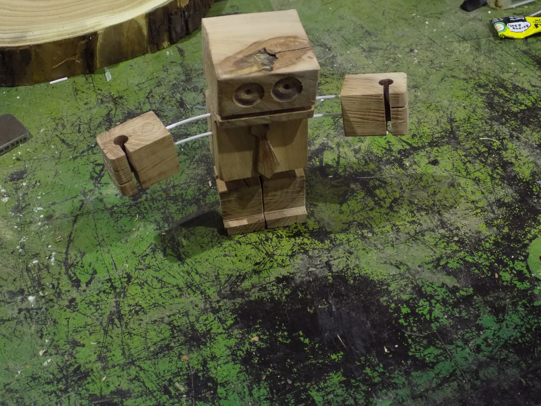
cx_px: 270
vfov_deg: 31.5
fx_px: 719
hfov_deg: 41.2
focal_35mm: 46
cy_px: 203
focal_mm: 8.1
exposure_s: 1/25
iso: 400
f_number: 3.7
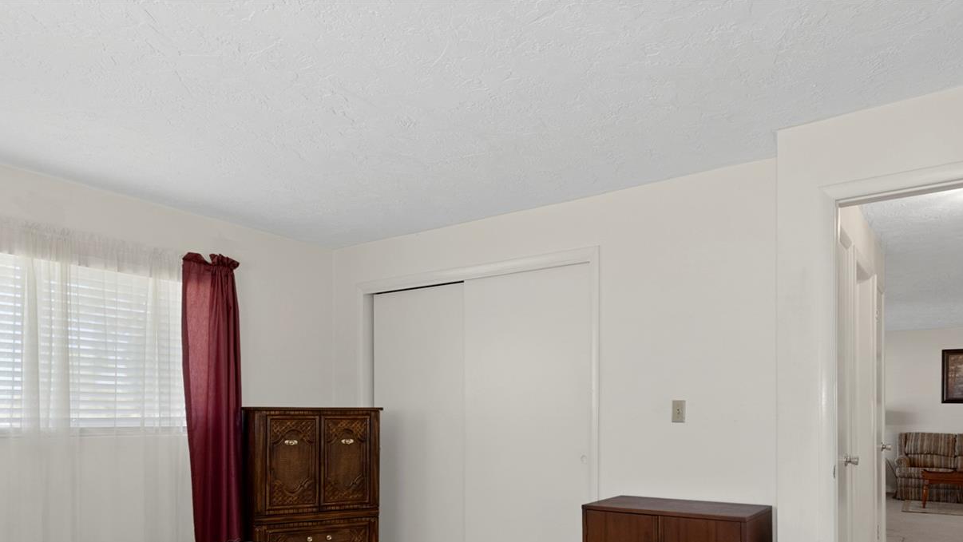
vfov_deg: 44.1
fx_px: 639
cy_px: 424
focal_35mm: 25
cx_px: 497
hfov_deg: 74.0
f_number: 8
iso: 320
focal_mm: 12
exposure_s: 1/3
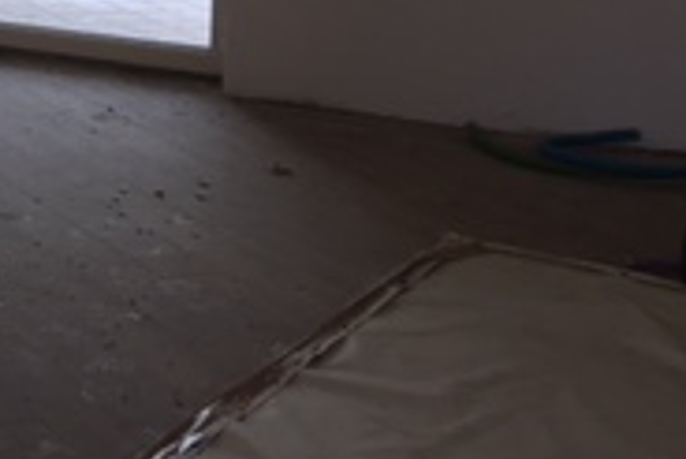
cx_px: -403
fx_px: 2002
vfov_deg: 12.3
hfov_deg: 17.2
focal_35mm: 105
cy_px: -291
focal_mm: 4.15
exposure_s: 1/100
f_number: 2.2
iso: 25
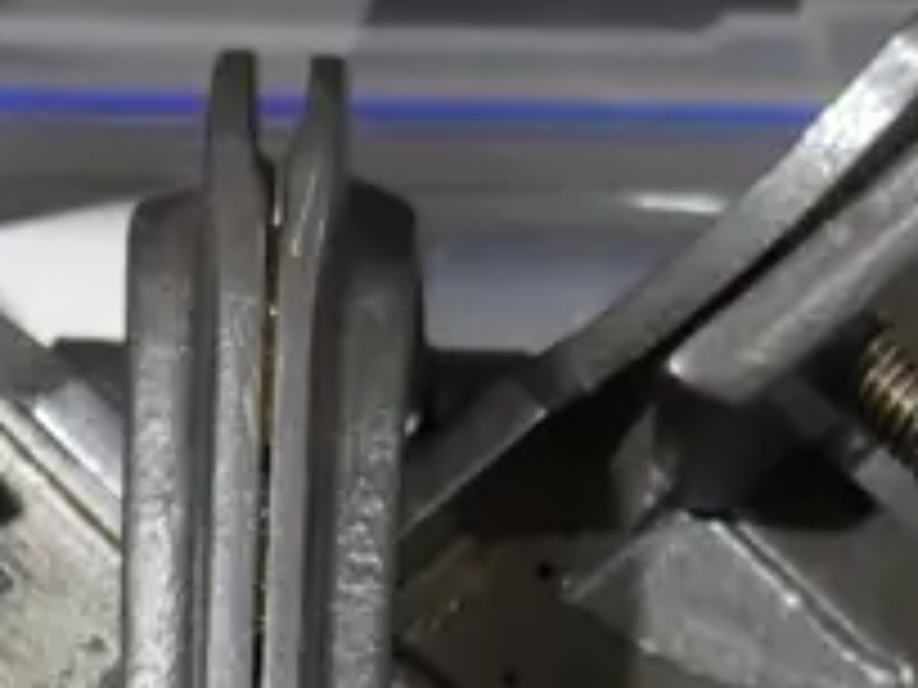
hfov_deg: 10.9
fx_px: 4800
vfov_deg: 8.0
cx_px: 194
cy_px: 1158
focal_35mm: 181
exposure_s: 1/60
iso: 320
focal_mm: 18
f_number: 4
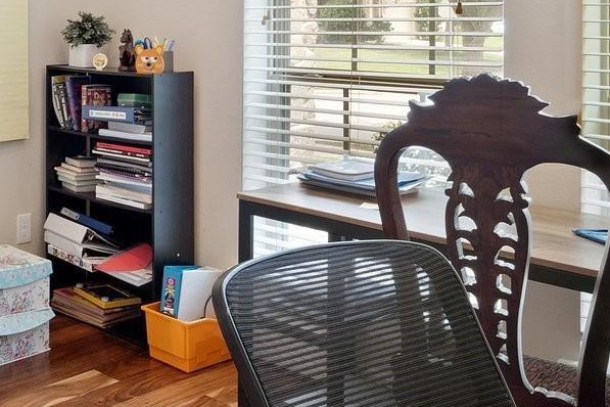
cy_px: -3
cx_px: -82
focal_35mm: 48
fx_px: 813
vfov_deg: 26.5
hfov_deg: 34.6
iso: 320
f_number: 9
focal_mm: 14
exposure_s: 1/8
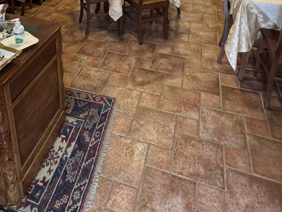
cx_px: 104
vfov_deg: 35.4
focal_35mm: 34
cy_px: -24
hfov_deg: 53.3
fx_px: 277
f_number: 2.2
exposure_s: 1/74
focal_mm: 2.22
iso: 320
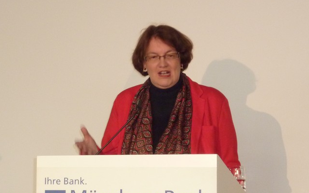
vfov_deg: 8.8
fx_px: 1255
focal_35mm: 149
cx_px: 154
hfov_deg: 14.0
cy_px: 103
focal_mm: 12.8
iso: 320
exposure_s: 1/40
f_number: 4.2
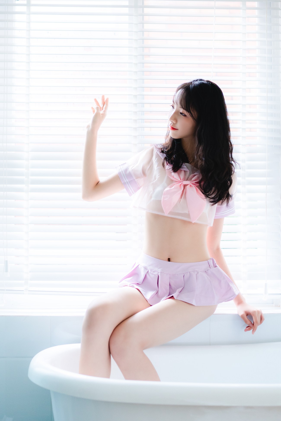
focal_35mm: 52
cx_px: 140
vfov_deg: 38.2
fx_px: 608
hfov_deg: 26.0
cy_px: 210
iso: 640
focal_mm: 35
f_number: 2
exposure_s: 1/80
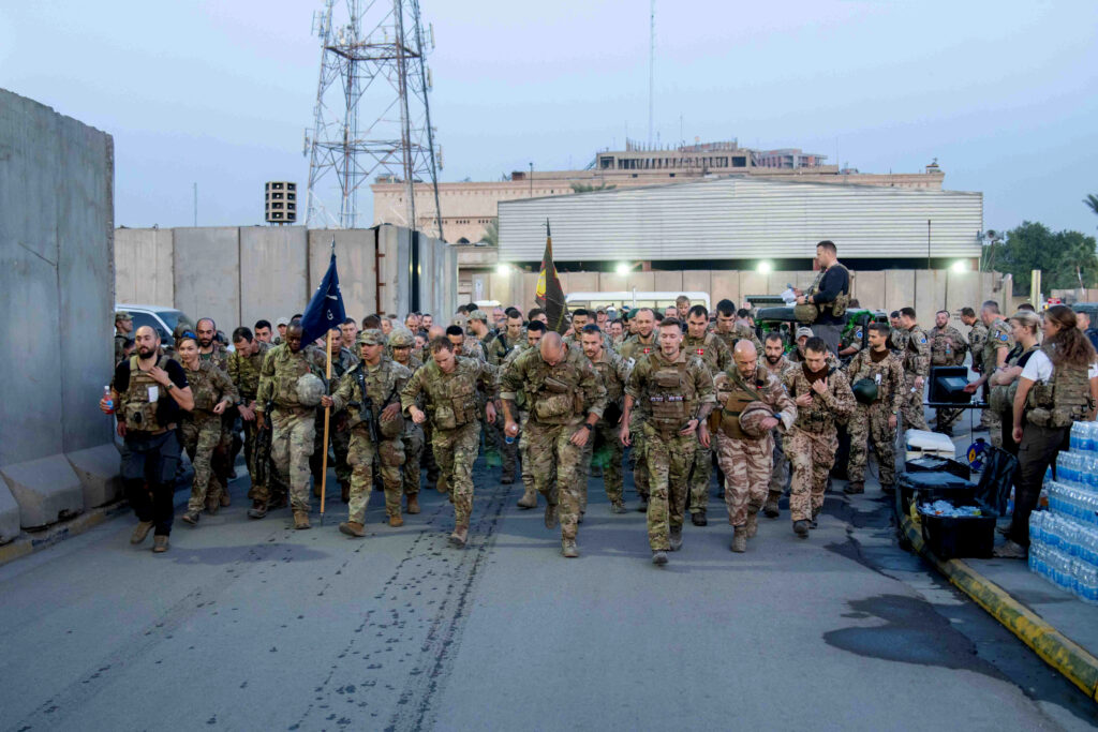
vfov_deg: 29.9
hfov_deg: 43.6
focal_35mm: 45
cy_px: 366
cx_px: 549
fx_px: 1373
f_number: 2.8
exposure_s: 1/125
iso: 1000
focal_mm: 30
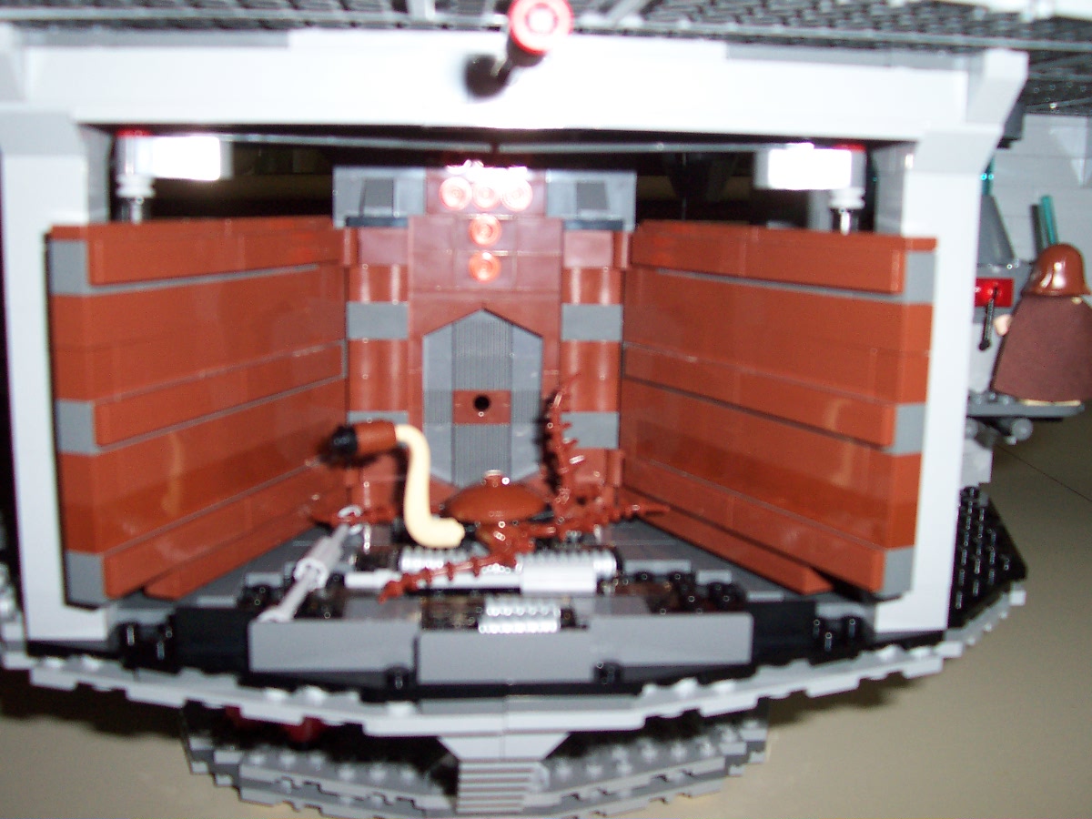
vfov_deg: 38.7
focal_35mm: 37
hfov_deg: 50.1
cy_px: 410
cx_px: 546
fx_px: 1167
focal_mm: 5.6
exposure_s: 1/60
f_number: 2.8
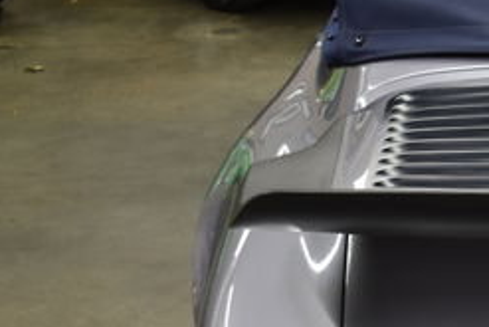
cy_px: 248
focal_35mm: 117
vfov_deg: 11.7
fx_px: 1584
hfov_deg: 16.4
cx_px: 663
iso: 450
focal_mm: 25
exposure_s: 1/40
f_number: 4
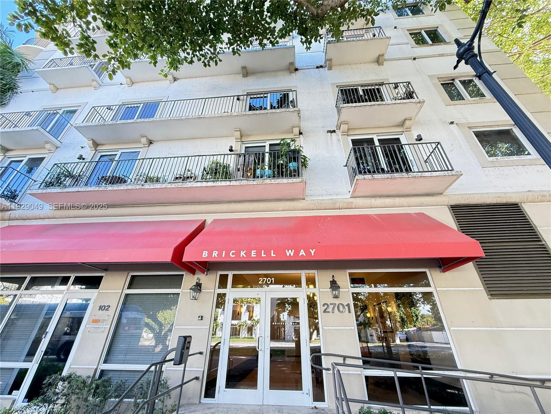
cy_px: 207
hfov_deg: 102.1
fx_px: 223
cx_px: 276
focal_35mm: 14
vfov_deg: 85.7
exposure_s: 1/99
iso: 320
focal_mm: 2.22
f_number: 2.2
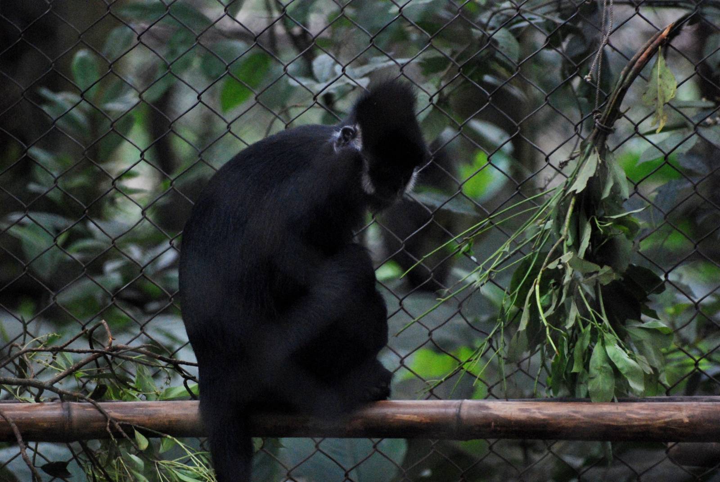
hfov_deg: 5.7
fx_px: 7208
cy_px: 241
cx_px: 360
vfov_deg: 3.8
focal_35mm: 360
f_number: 5.3
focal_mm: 240
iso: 1600
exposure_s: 1/160
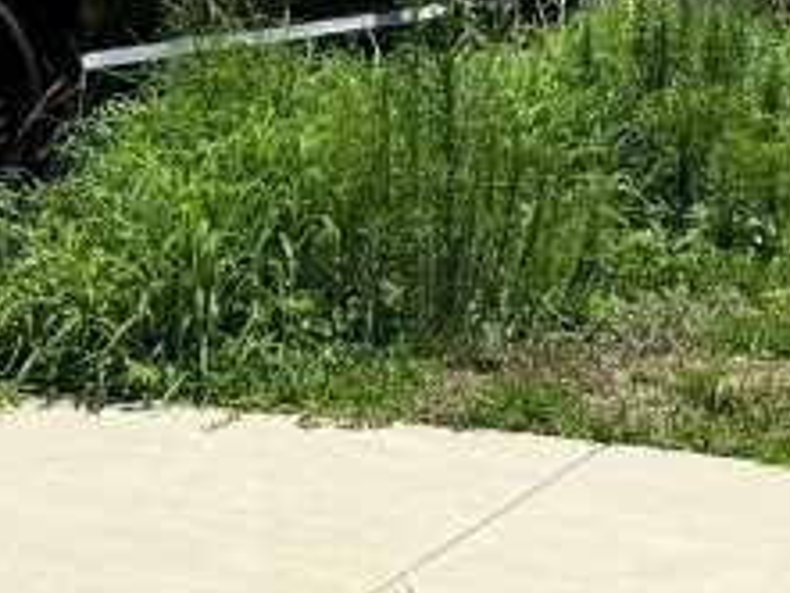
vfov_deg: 12.1
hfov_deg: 17.1
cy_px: -543
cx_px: 904
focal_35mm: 111
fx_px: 2535
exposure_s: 1/4608
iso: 80
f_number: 1.78
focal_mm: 6.76
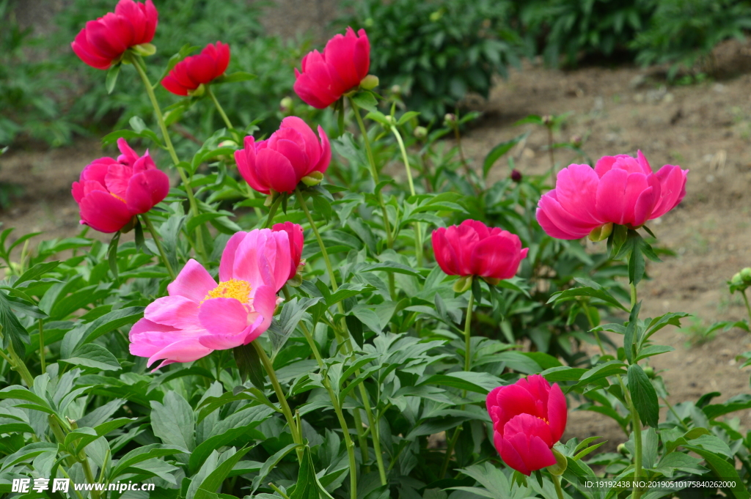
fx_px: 3283
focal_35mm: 158
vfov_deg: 8.7
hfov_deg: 13.1
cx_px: 376
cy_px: 250
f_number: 10
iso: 200
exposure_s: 1/125
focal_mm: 105
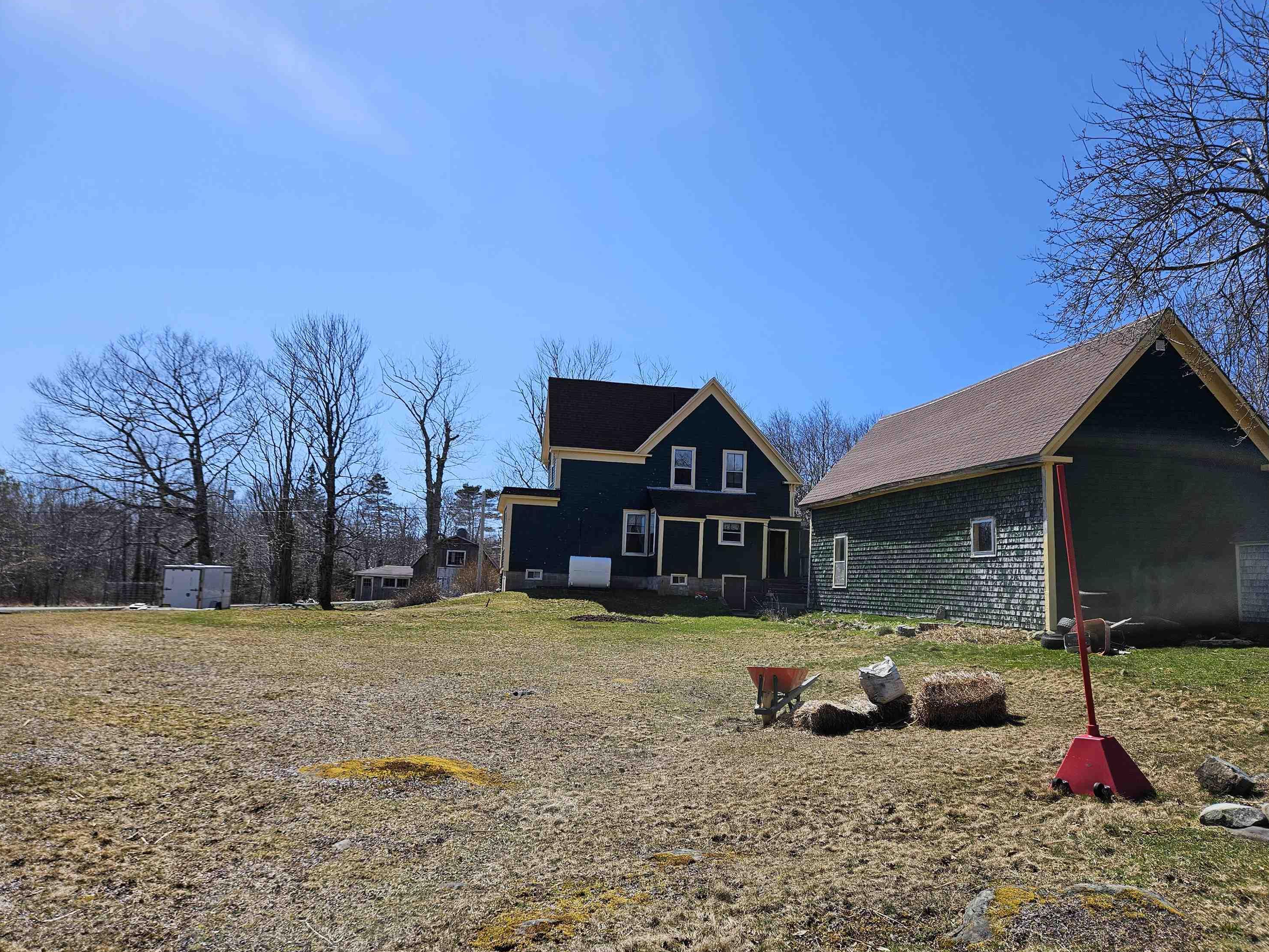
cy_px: 493
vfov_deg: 56.8
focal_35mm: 24
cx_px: 653
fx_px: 880
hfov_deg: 71.6
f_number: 1.8
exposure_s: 1/2558
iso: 25
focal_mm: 5.4
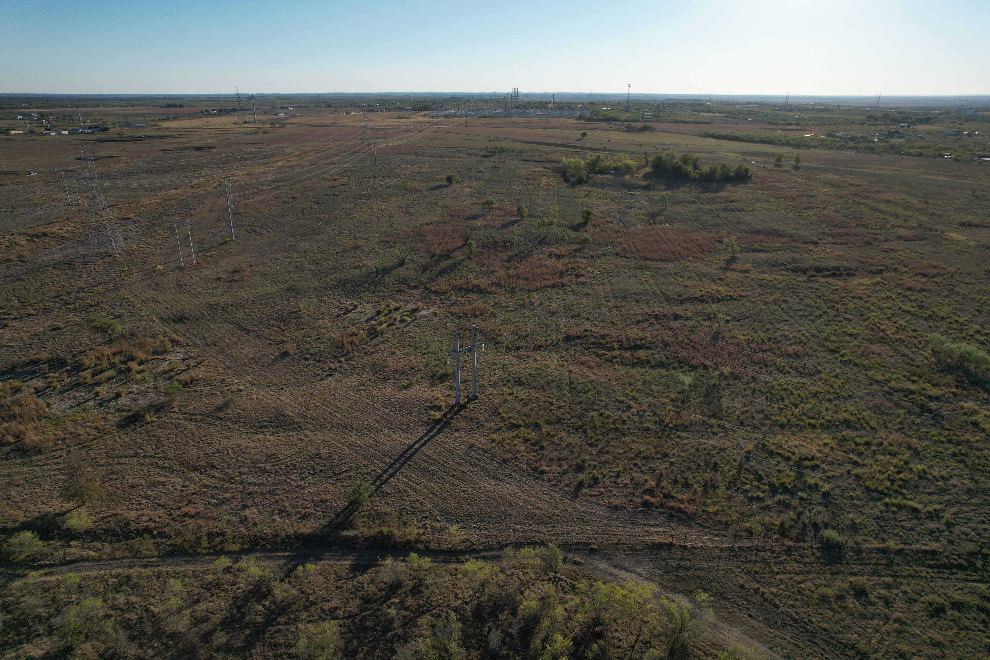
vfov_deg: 57.2
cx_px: 495
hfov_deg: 78.6
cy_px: 330
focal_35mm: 22
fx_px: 605
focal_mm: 8.38
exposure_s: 1/2500
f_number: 2.8
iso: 100
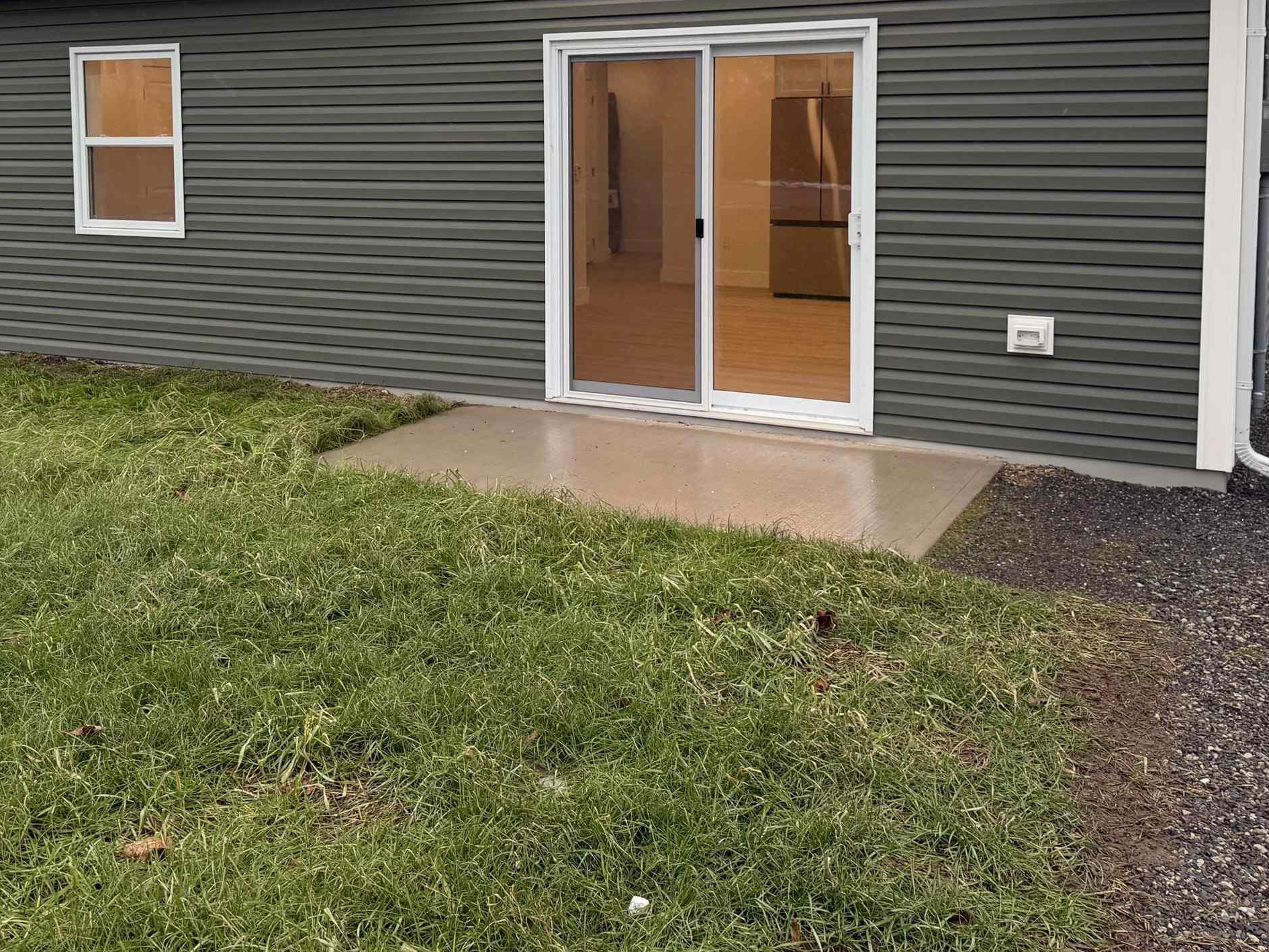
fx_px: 1430
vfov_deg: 35.9
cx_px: 479
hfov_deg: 47.4
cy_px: 220
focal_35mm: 39
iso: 64
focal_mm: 6.76
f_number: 1.78
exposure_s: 1/120
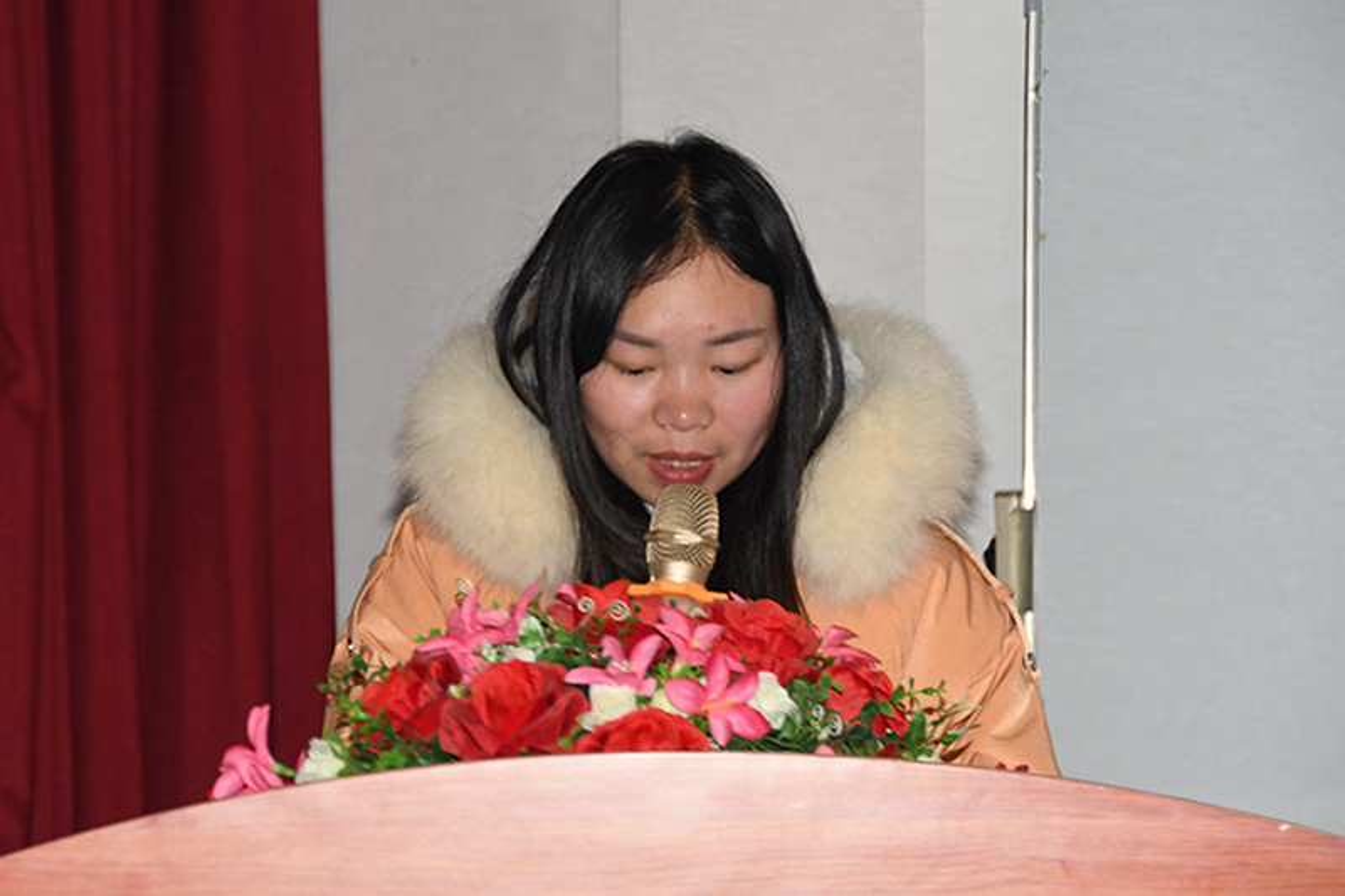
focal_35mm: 168
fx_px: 6275
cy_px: 448
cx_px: 672
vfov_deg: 8.2
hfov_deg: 12.2
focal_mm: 112
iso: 1600
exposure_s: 1/250
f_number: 5.3
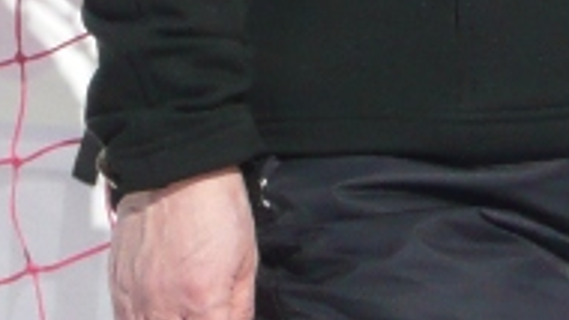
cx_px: 1183
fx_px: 6822
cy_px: -535
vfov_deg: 2.7
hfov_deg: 4.7
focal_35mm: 452
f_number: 4.6
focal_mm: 12.7
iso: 100
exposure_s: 1/800
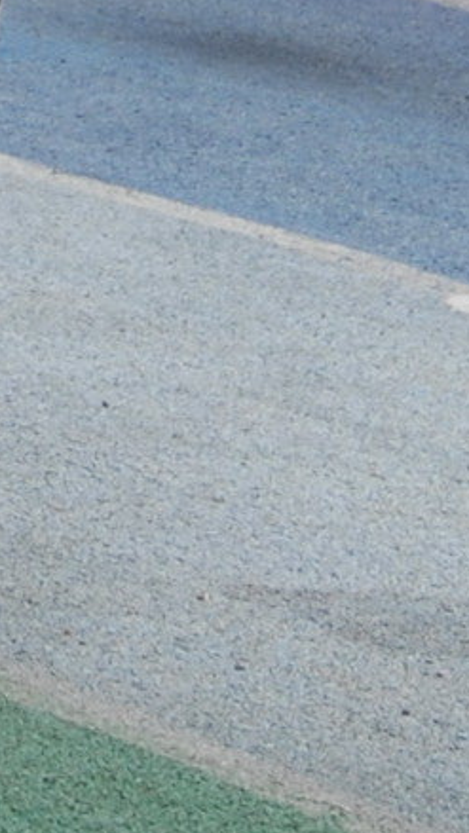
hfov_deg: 3.3
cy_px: -649
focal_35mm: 363
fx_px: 8034
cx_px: -112
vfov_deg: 5.8
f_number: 8
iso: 200
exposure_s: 1/180
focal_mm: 35
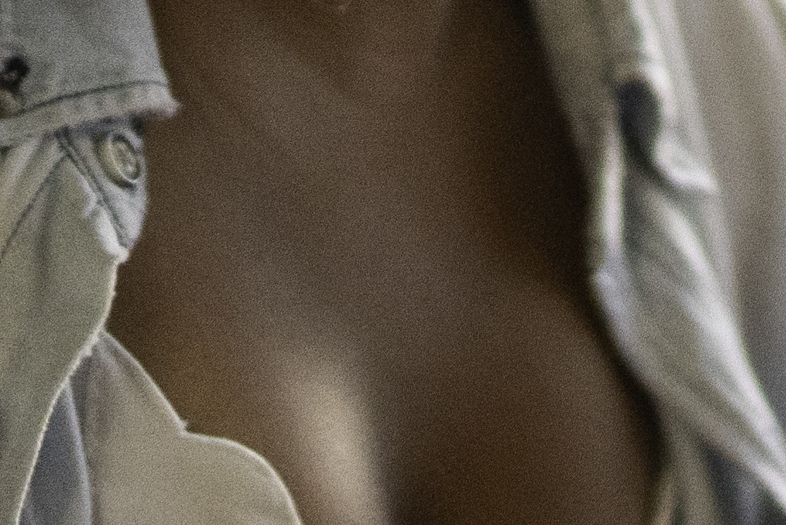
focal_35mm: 250
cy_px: -478
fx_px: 5460
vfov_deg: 5.4
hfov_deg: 8.1
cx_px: 1073
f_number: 1.4
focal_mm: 35
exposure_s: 1/6400
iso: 2000
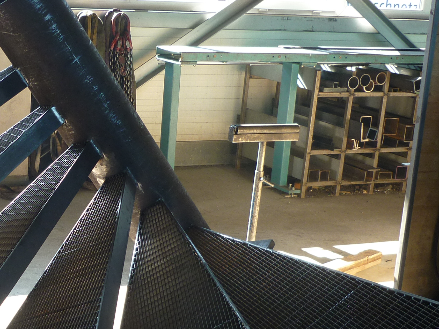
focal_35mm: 71
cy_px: 214
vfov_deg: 20.7
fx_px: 900
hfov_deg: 26.6
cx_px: 60
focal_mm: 5.5
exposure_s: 1/50
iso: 80
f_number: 2.8
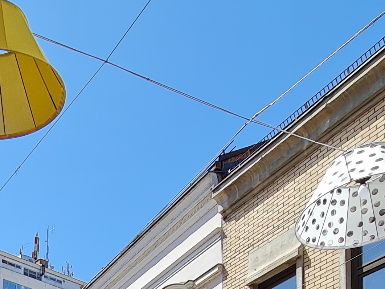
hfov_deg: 34.9
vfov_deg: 20.1
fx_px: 545
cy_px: 538
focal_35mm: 49
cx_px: -9
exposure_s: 1/1308
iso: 64
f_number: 2.2
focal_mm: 2.2
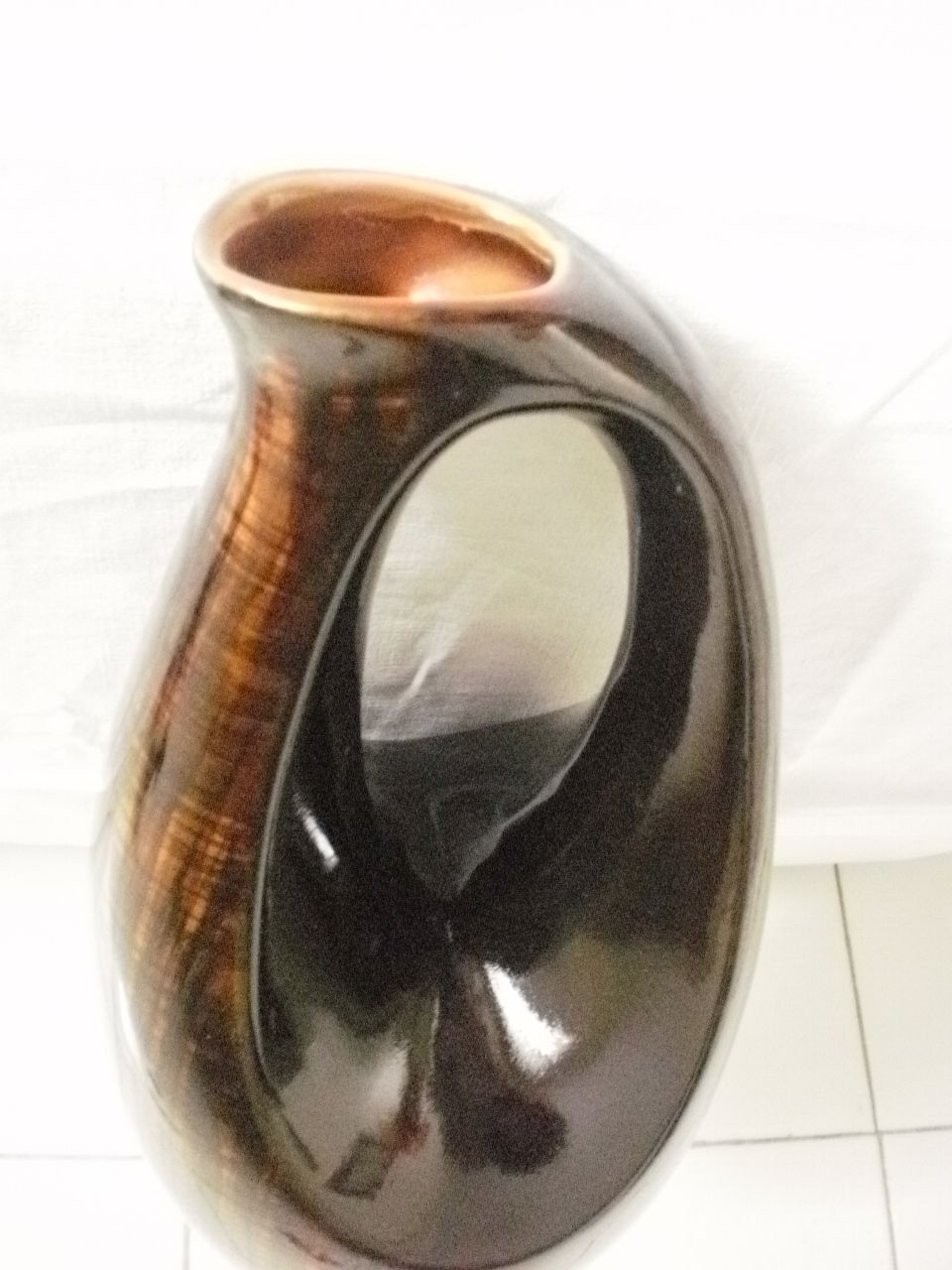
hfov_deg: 39.7
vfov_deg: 51.4
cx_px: 476
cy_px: 635
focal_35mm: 36
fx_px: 1320
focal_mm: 6.3
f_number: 3.1
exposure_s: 1/15
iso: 1250
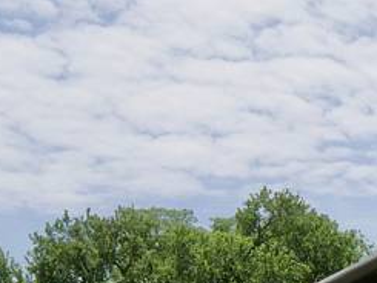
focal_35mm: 147
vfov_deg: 9.9
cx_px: 636
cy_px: 354
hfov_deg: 12.5
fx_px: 1602
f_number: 7.1
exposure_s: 1/1600
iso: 400
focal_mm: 18
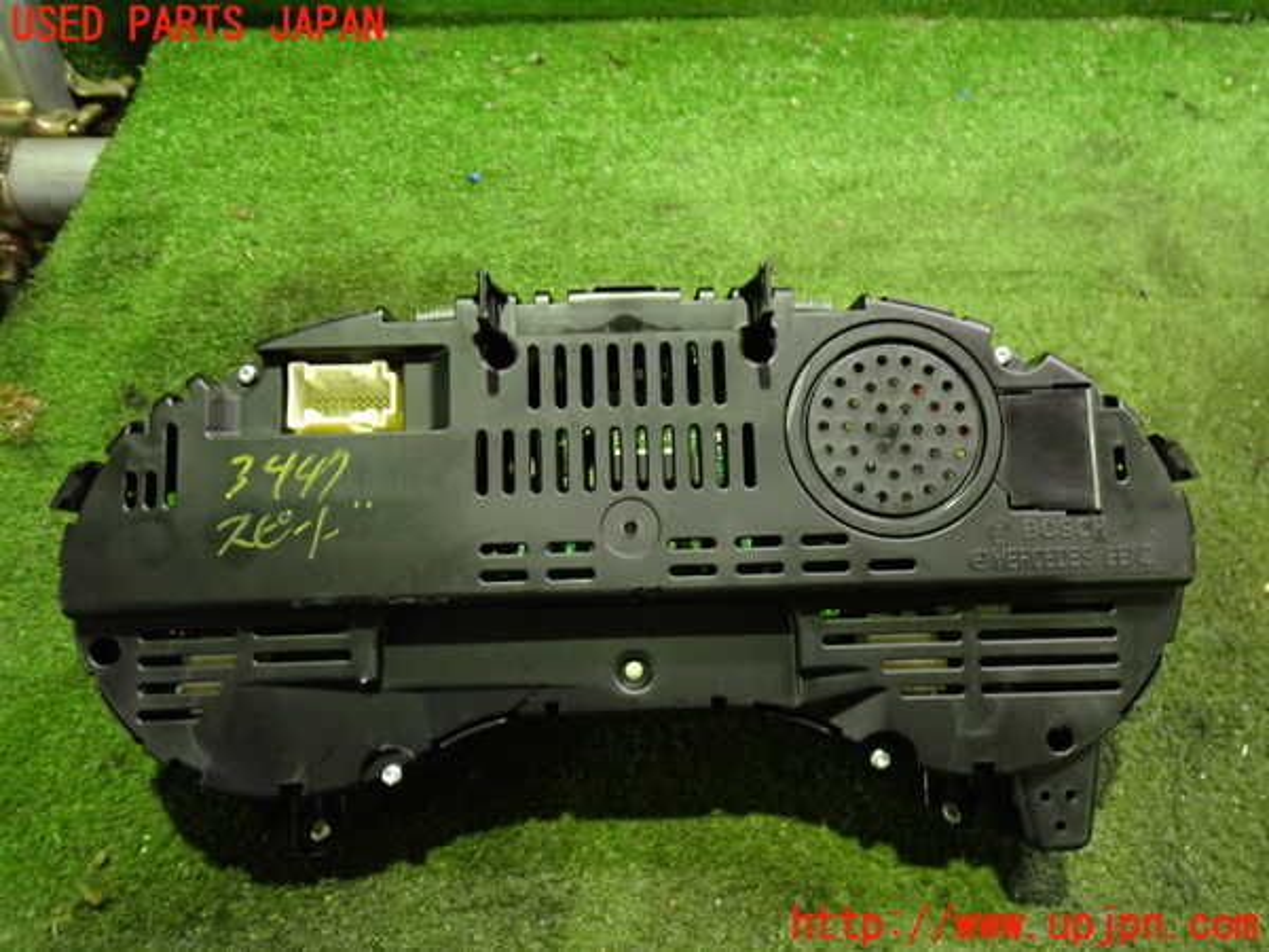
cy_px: 476
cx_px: 634
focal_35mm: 30
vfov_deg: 46.8
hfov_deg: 60.0
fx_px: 1100
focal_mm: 5.4
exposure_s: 1/20
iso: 800
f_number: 2.3
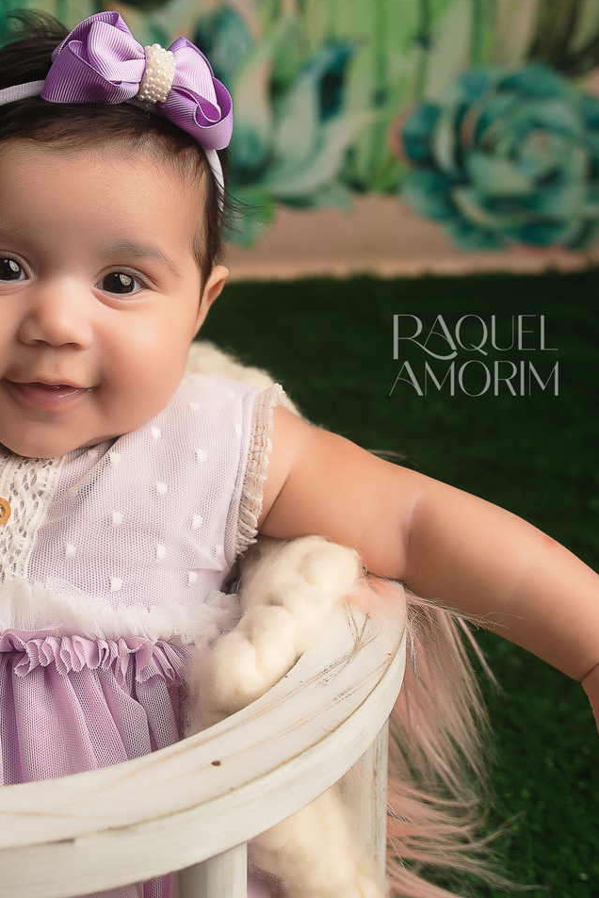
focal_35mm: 66
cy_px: 261
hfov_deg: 20.3
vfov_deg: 30.2
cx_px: 82
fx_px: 1646
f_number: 3.5
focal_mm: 35
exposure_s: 1/125
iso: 200
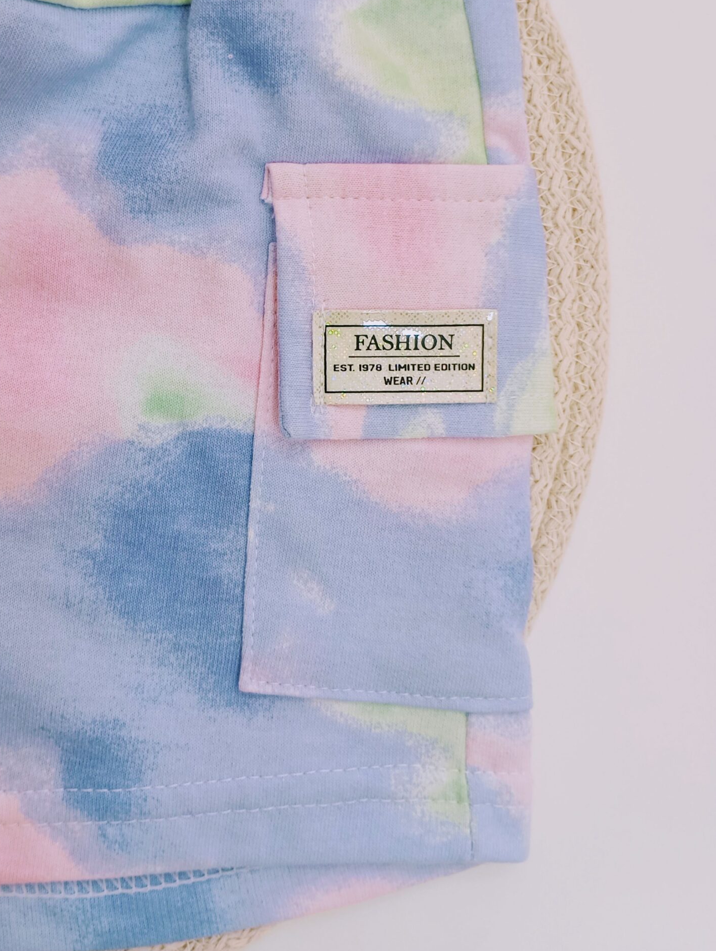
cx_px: 253
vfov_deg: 48.4
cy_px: 348
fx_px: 1045
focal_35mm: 38
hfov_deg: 37.5
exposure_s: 1/50
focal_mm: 4.27
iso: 233
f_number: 1.8
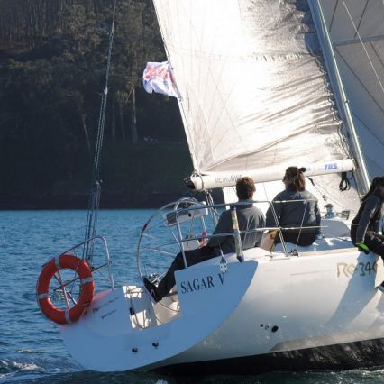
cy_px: 219
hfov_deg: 9.7
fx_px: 2257
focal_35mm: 180
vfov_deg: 9.7
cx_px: 303
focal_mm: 75
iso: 100
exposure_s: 1/500
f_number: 5.6
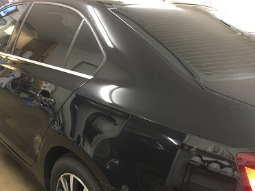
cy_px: 103
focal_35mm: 36
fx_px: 265
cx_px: 107
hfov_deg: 51.1
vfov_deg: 39.6
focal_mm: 4.15
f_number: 2.2
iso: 200
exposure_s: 1/17
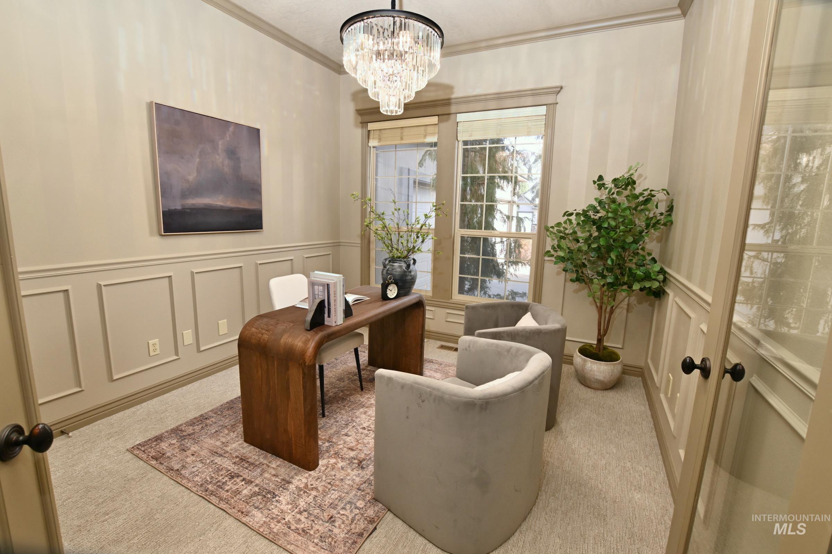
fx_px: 347
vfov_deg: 77.3
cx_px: 416
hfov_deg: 100.4
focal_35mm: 15
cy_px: 277
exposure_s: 1/125
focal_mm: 10
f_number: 7.1
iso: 400
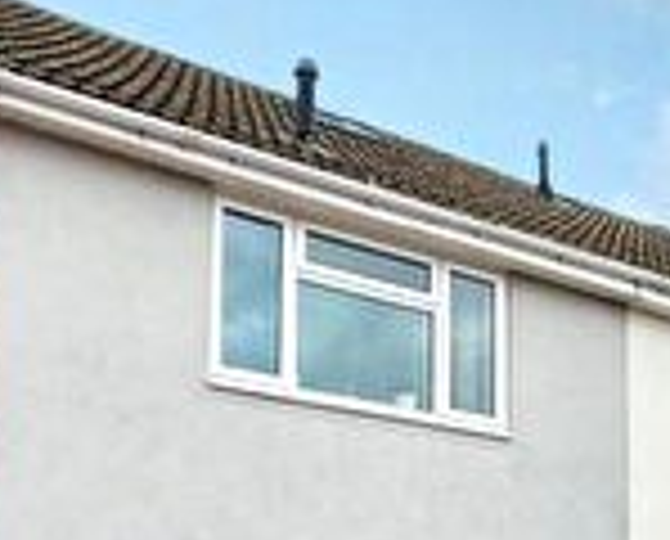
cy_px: 583
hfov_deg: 28.4
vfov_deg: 22.7
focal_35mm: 64
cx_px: 603
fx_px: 1272
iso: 50
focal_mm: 2.22
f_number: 2.2
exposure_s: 1/494
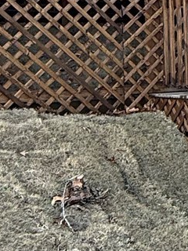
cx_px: 412
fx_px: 608
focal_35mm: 84
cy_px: 46
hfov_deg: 13.9
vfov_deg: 22.9
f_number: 2.2
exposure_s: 1/171
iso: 64
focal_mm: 2.22
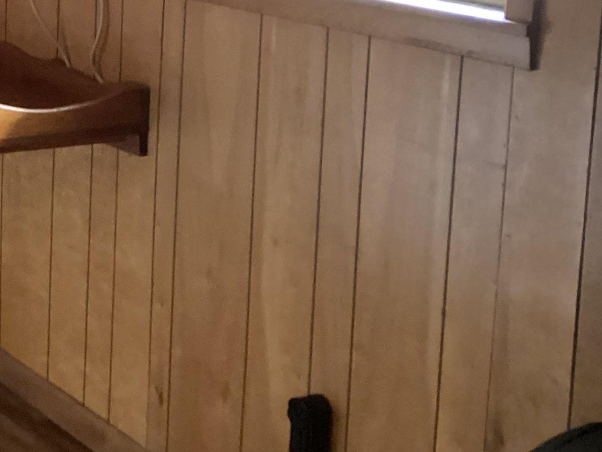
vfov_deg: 17.3
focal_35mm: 83
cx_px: -194
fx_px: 1444
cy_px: -11
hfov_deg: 21.2
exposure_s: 1/24
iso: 640
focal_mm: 3.3
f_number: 2.4
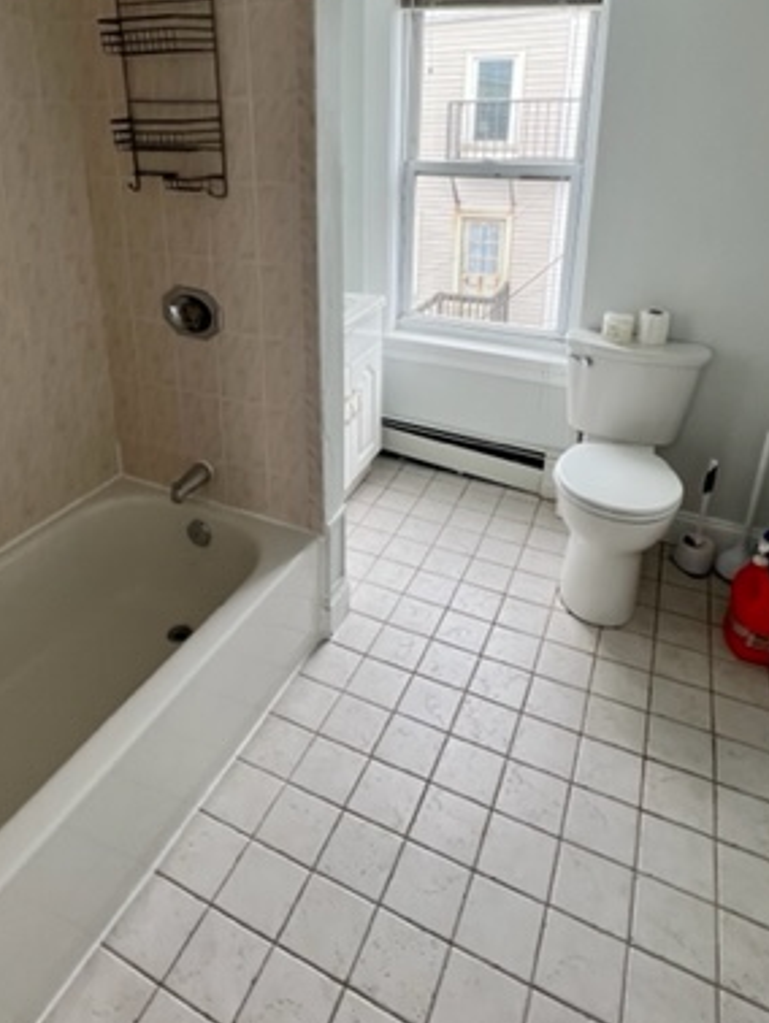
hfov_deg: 60.9
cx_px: 330
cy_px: 349
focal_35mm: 22
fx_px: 651
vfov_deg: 74.2
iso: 40
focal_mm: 1.57
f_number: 1.8
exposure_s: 1/120
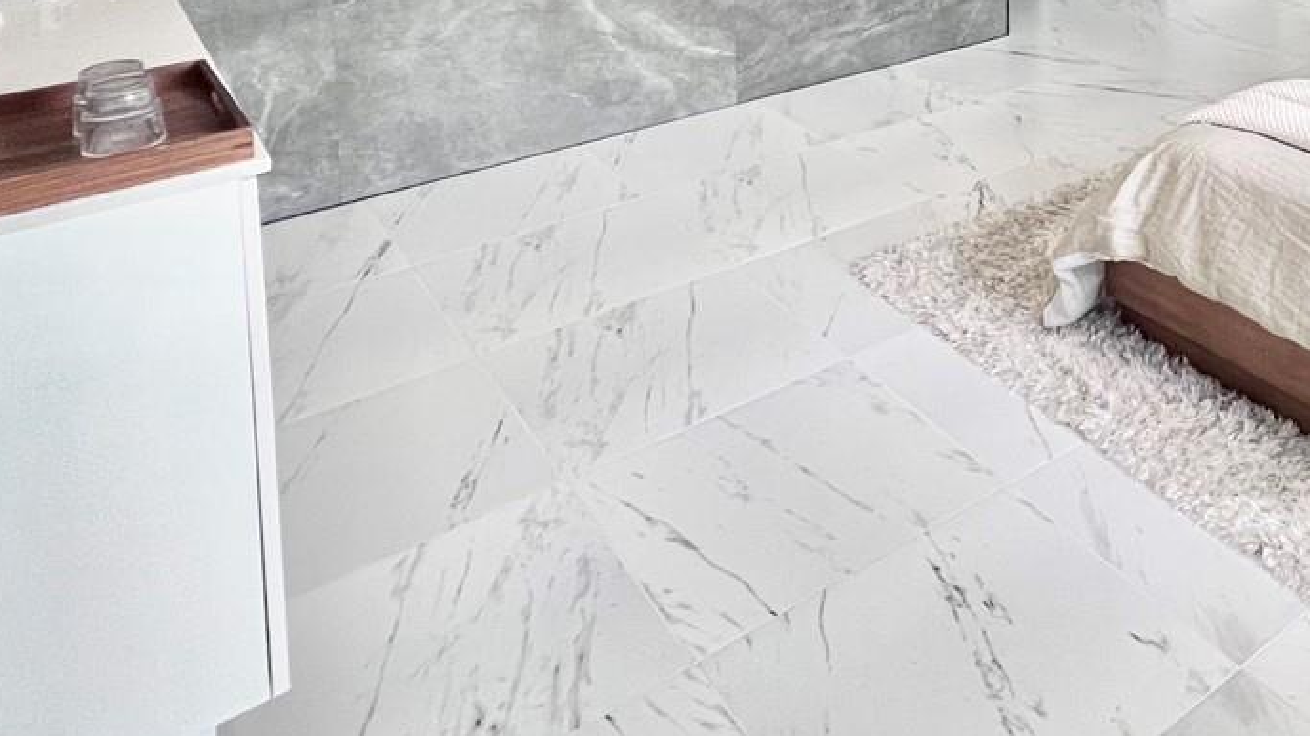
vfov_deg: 28.6
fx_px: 1146
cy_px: -238
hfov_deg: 52.4
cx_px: 1177
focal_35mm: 33
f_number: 1.8
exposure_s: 1/60
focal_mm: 1.57
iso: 160
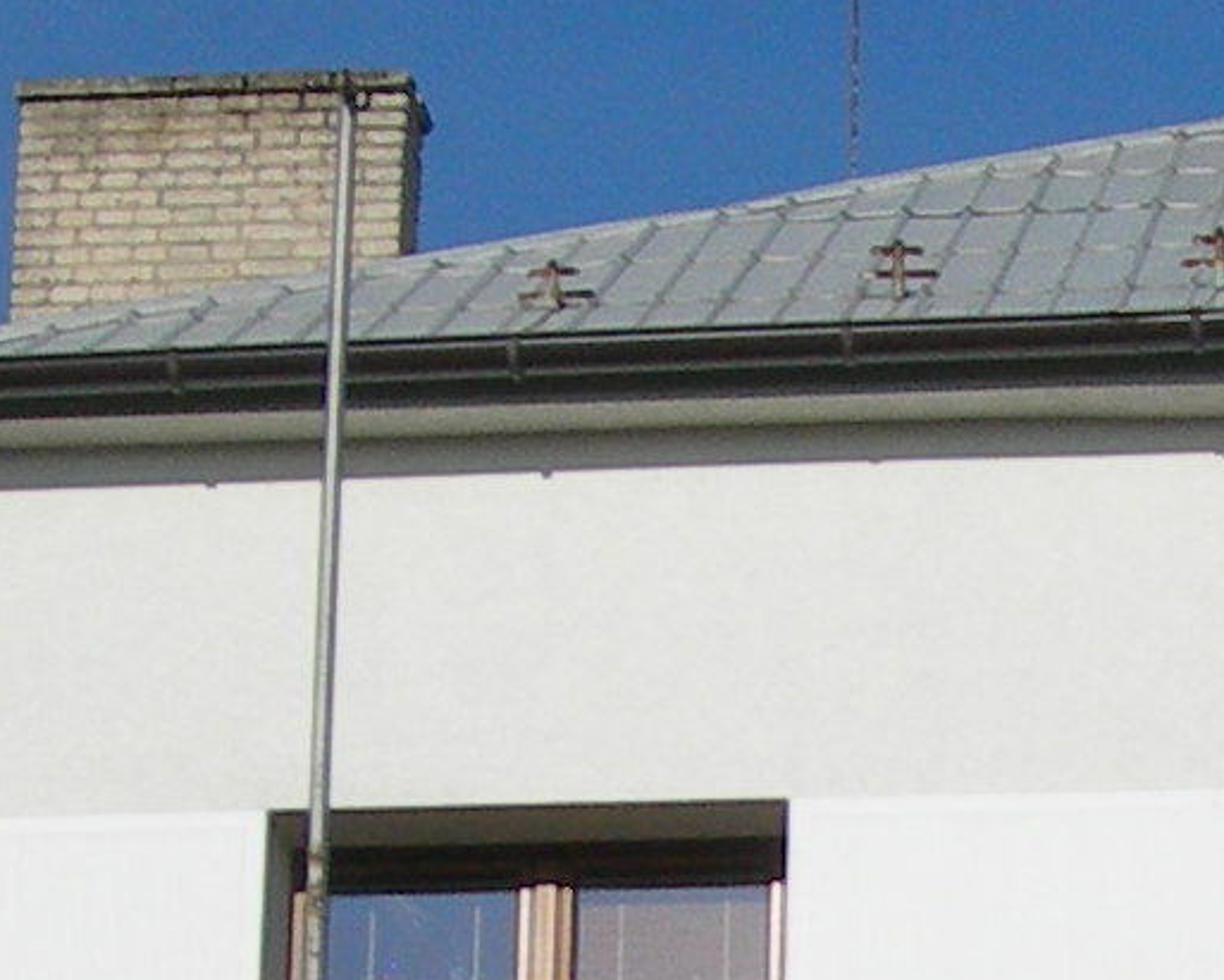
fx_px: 8047
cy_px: 1884
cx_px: 1384
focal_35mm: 222
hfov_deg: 8.6
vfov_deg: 6.8
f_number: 4.8
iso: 50
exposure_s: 1/1152
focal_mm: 7.8
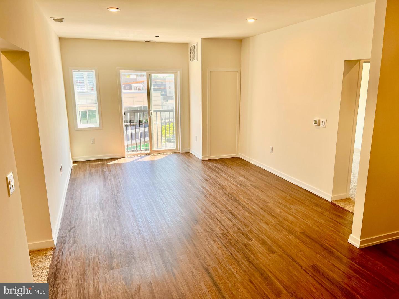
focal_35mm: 26
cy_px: 150
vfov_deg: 53.1
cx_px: 200
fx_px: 300
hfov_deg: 67.3
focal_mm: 5.1
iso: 40
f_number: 1.6
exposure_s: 1/137
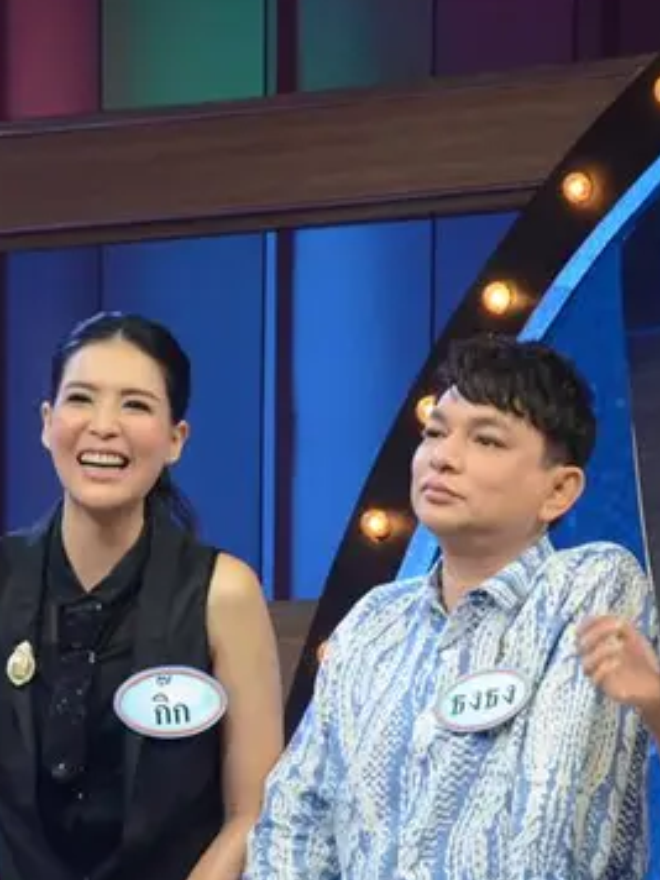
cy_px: 581
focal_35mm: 309
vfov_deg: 6.4
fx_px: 7855
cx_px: 492
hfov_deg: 4.8
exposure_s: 1/320
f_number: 5.6
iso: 2500
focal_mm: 98
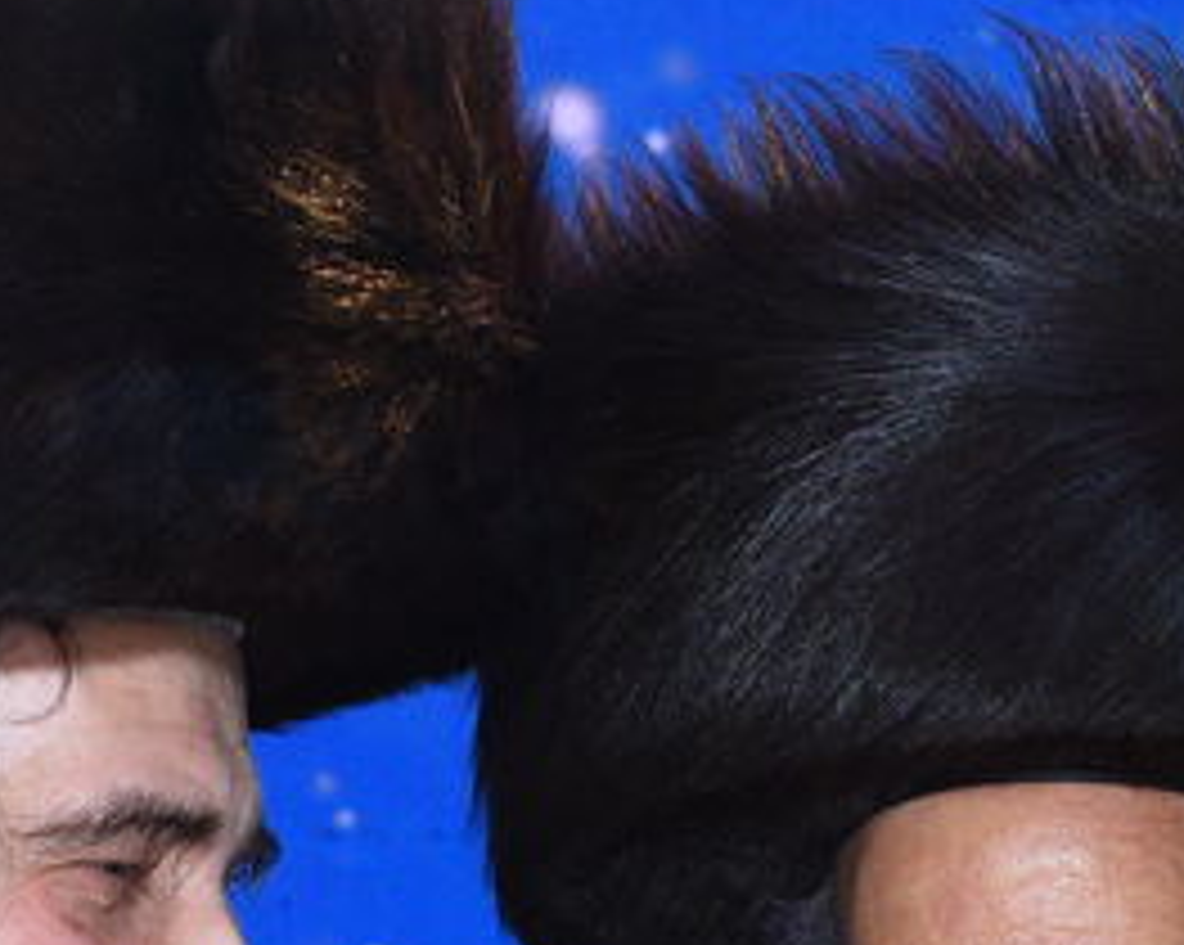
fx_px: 5603
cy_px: 731
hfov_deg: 12.0
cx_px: 819
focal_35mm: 160
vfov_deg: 9.6
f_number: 5.6
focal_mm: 32
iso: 1600
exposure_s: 1/125
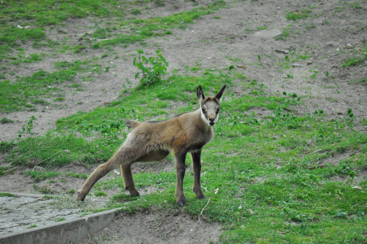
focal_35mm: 300
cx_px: 184
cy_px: 122
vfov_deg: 4.6
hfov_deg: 6.9
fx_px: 3055
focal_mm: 200
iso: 1000
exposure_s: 1/800
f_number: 5.6
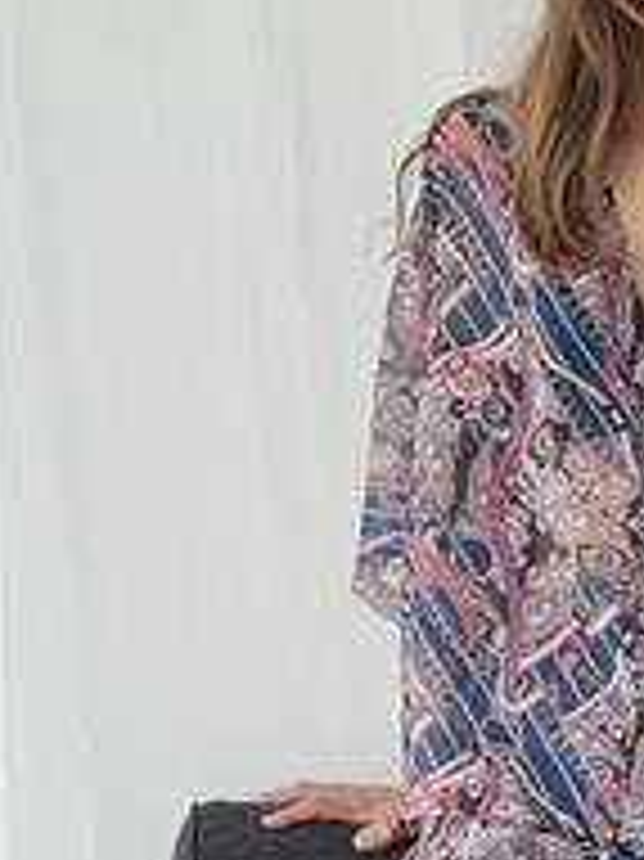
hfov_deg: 11.0
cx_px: 567
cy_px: 727
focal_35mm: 134
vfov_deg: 14.6
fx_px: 3328
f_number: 1.78
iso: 64
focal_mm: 6.76
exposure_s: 1/121
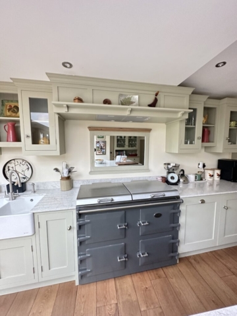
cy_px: 158
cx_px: 118
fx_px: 128
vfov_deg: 102.1
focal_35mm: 14
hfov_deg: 85.7
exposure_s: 1/60
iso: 500
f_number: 2.2
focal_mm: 2.22
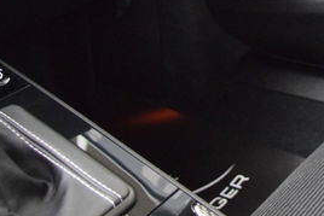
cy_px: -53
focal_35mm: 150
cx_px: 364
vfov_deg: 9.0
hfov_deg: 13.4
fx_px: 1355
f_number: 4.5
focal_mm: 35
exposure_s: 1/60
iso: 6400
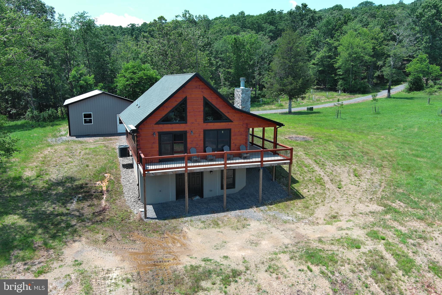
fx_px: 356
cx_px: 221
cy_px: 148
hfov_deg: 63.7
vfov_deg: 45.0
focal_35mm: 29
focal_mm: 10.57
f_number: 2.8
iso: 100
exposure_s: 1/683
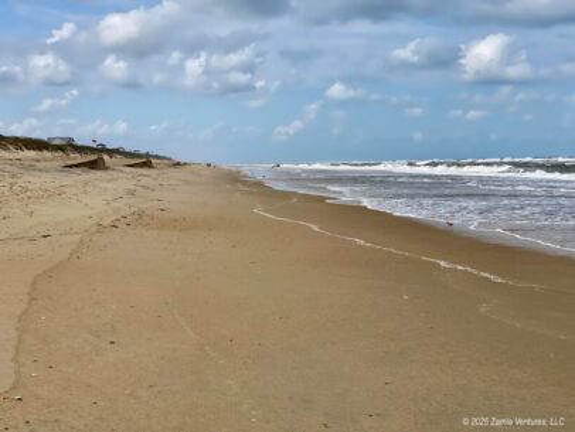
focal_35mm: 52
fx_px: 864
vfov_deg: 28.1
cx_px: 288
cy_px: 216
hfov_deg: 36.8
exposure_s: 1/2994
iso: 20
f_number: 2
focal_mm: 6
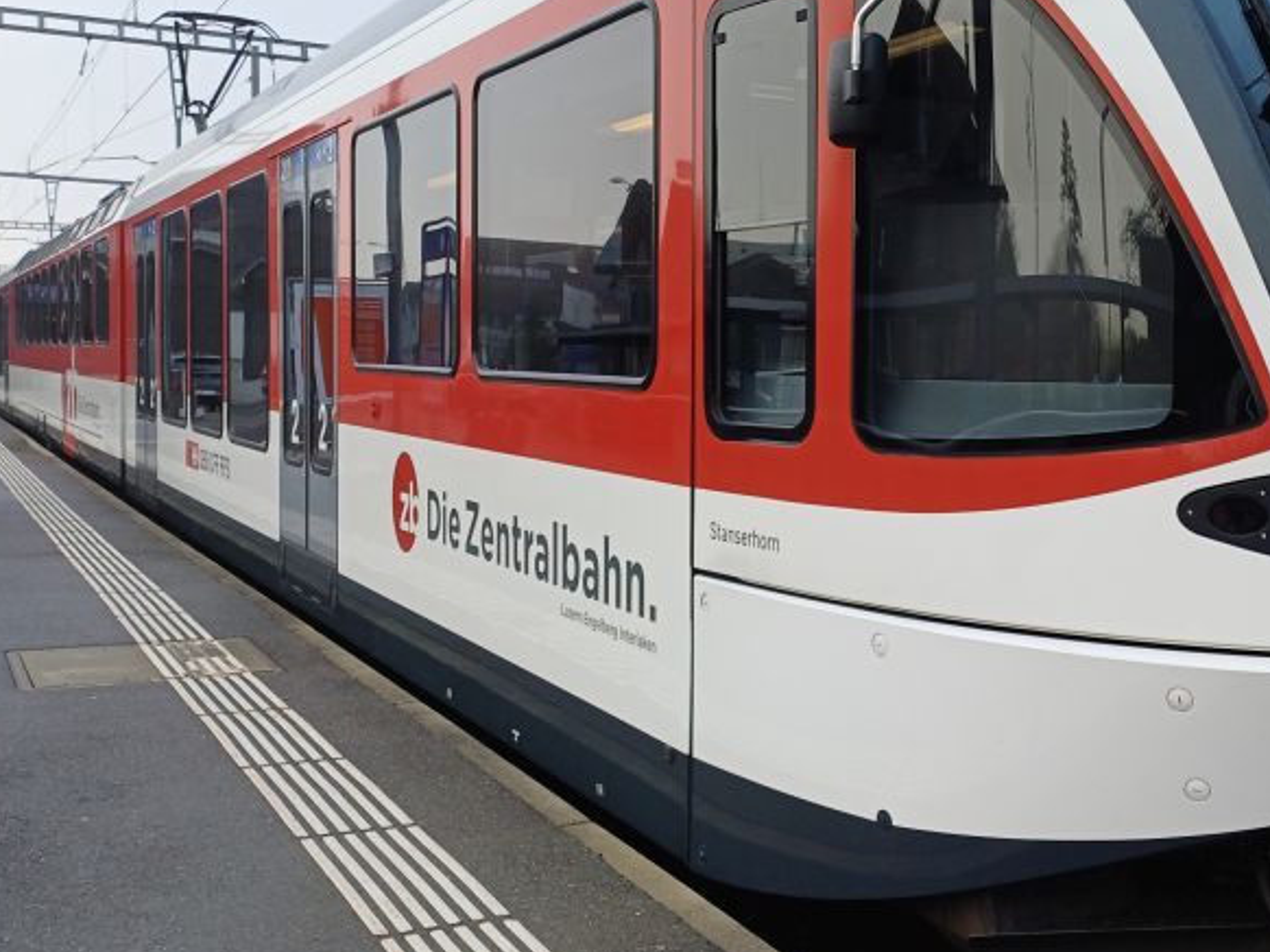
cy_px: 391
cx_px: 951
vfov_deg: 32.8
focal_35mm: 44
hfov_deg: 41.7
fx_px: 1614
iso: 50
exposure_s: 1/100
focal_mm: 4.65
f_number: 1.8
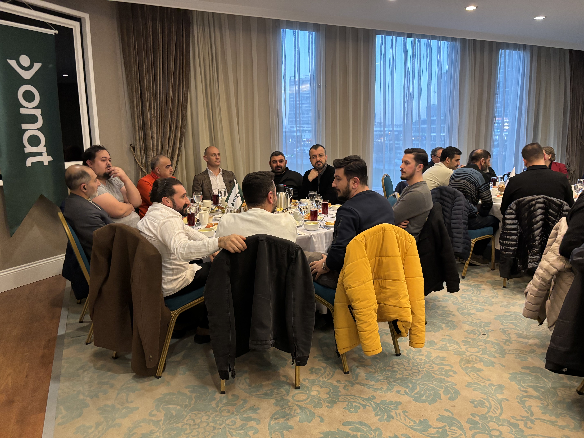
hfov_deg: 67.3
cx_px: 292
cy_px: 219
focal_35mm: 26
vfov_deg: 53.1
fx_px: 439
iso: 400
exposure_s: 1/33
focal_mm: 5.96
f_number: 1.6
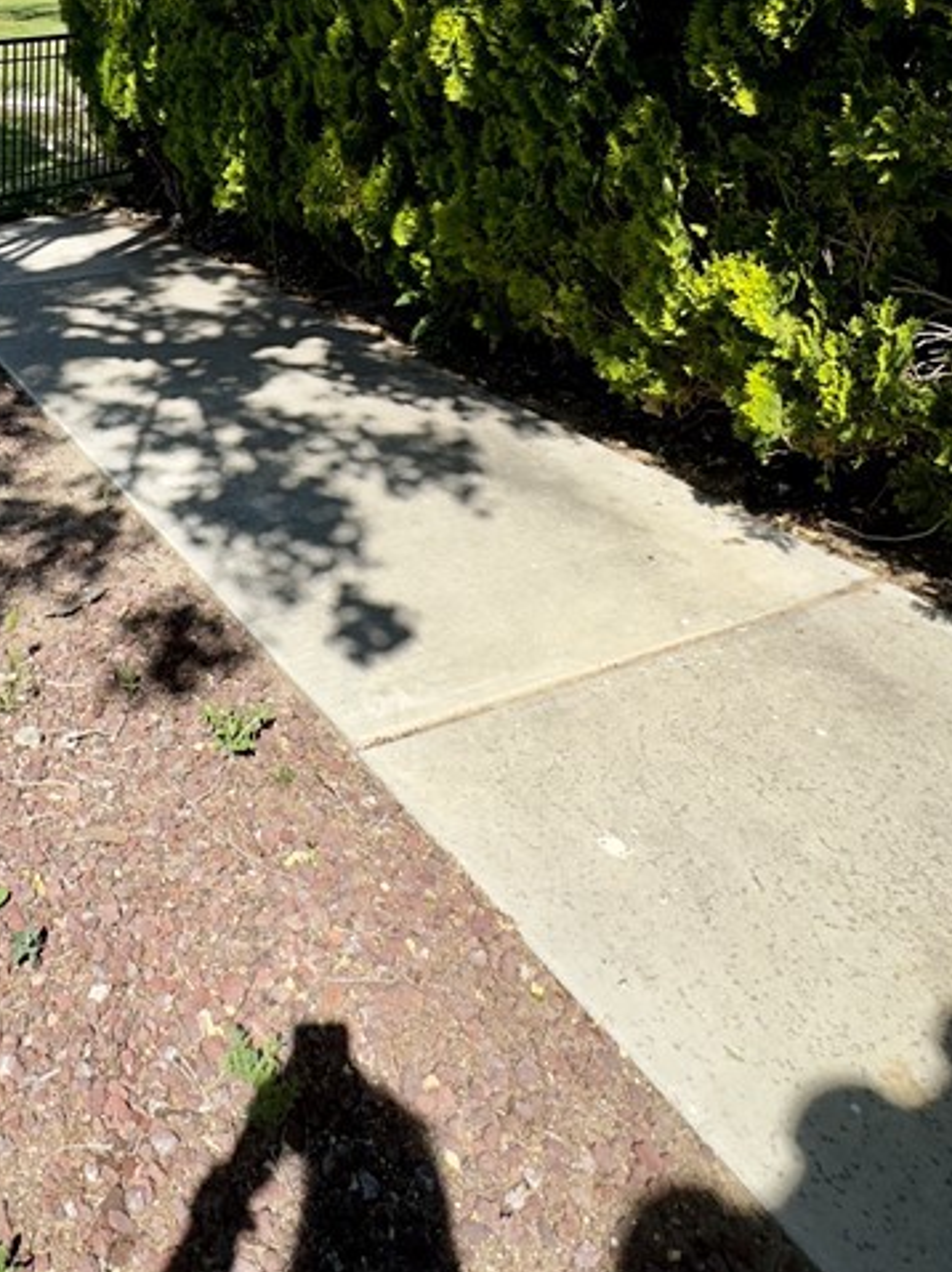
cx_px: 128
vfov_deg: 53.7
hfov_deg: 43.4
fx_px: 1101
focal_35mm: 30
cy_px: 165
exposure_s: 1/1160
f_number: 2.2
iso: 40
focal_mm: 2.22
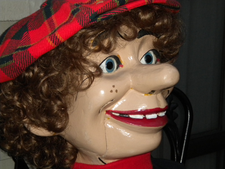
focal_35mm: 105
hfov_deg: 18.7
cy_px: 84
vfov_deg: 14.1
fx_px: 682
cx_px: 112
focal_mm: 18.9
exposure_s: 1/60
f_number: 5.9
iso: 400
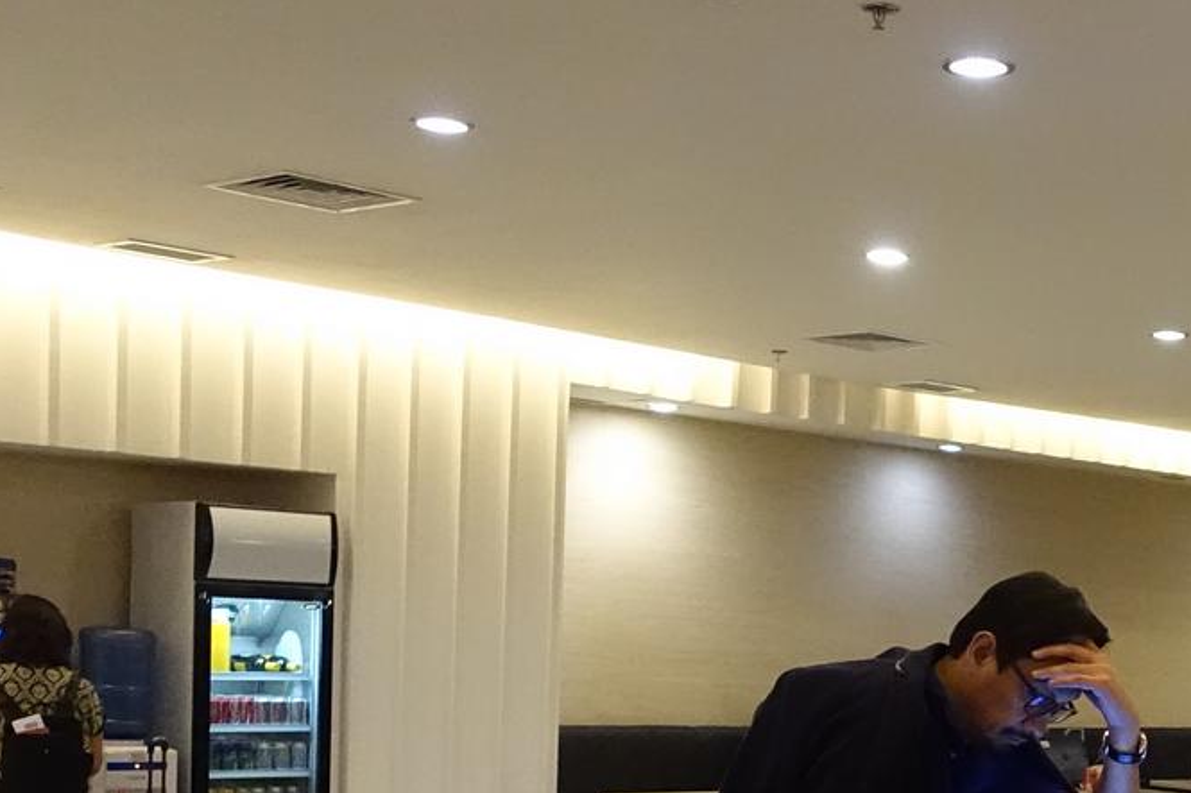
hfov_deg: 29.6
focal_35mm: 65
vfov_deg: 20.2
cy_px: 811
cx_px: 1089
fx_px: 2150
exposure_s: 1/250
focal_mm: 8.8
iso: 3200
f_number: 1.8
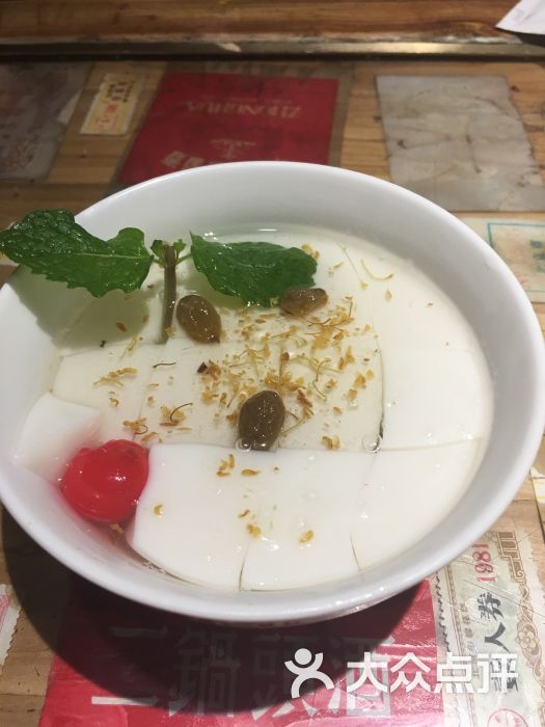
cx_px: 272
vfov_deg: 61.7
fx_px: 609
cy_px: 364
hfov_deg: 48.2
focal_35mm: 29
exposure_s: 1/17
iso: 40
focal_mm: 4.15
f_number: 2.2
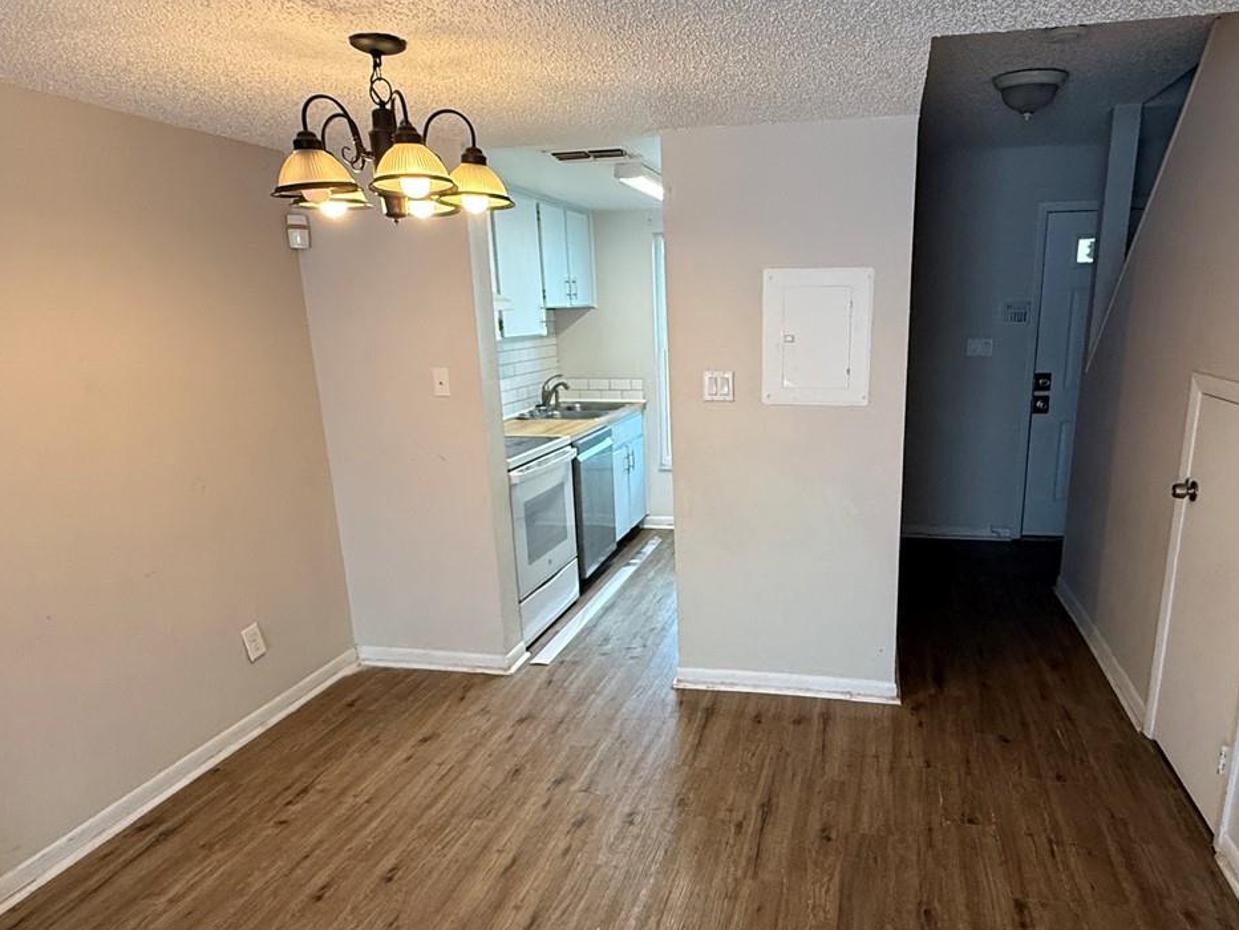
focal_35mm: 24
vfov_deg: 56.5
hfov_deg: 71.1
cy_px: 539
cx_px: 716
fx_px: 859
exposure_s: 1/120
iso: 320
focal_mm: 2.22
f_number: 2.2
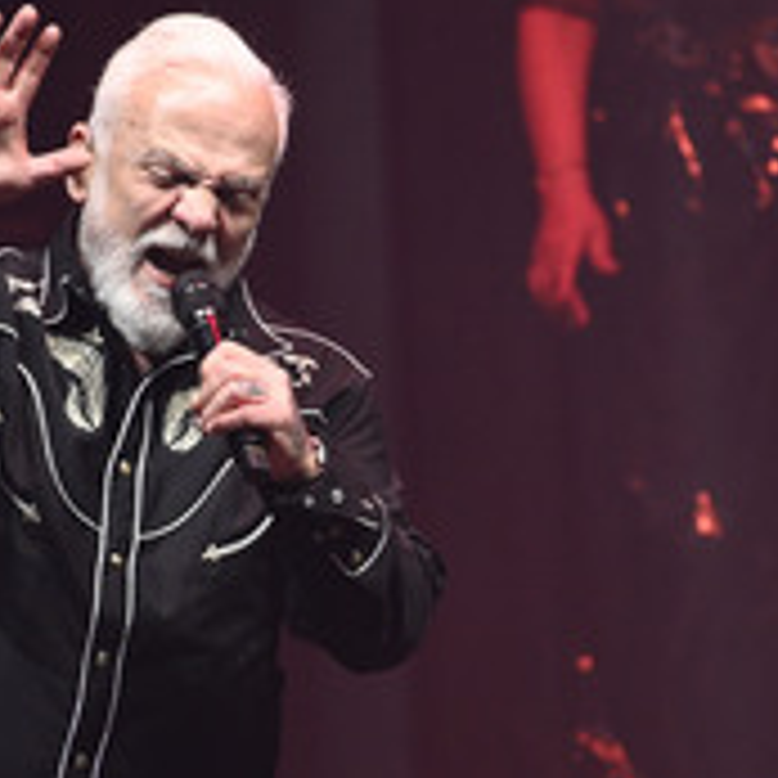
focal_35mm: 1105
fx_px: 28098
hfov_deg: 1.6
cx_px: 137
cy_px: 544
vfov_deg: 1.6
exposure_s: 1/250
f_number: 6.3
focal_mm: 500
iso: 3200
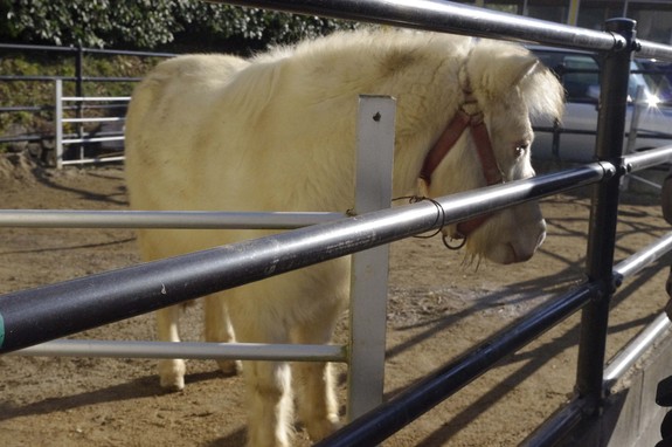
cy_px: 224
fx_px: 858
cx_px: 336
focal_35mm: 46
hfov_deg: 42.8
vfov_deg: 29.2
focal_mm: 30.63
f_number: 9.5
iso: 3200
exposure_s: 1/4000
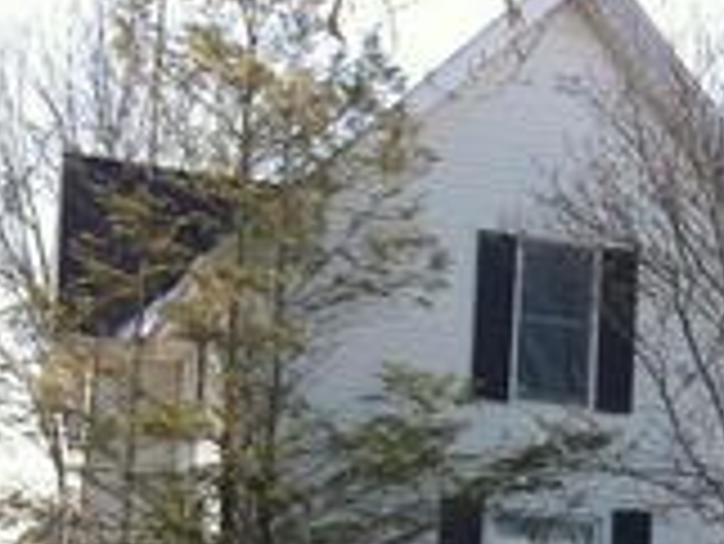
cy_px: 452
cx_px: 513
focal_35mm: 75
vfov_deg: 19.4
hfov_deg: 25.8
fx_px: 1570
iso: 80
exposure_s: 1/887
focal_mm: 3.85
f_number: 2.8
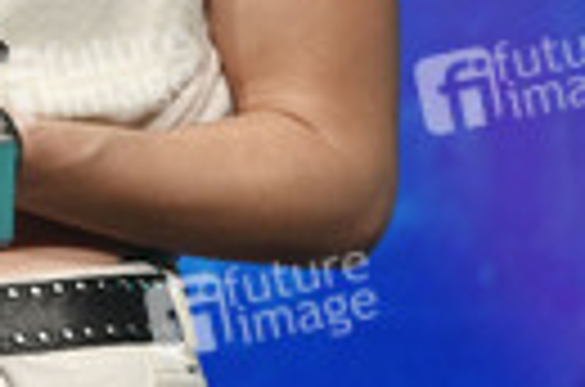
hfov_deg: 3.5
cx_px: -308
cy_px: -256
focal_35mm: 592
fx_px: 9597
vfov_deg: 2.3
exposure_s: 1/160
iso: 1250
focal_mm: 170
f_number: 6.3
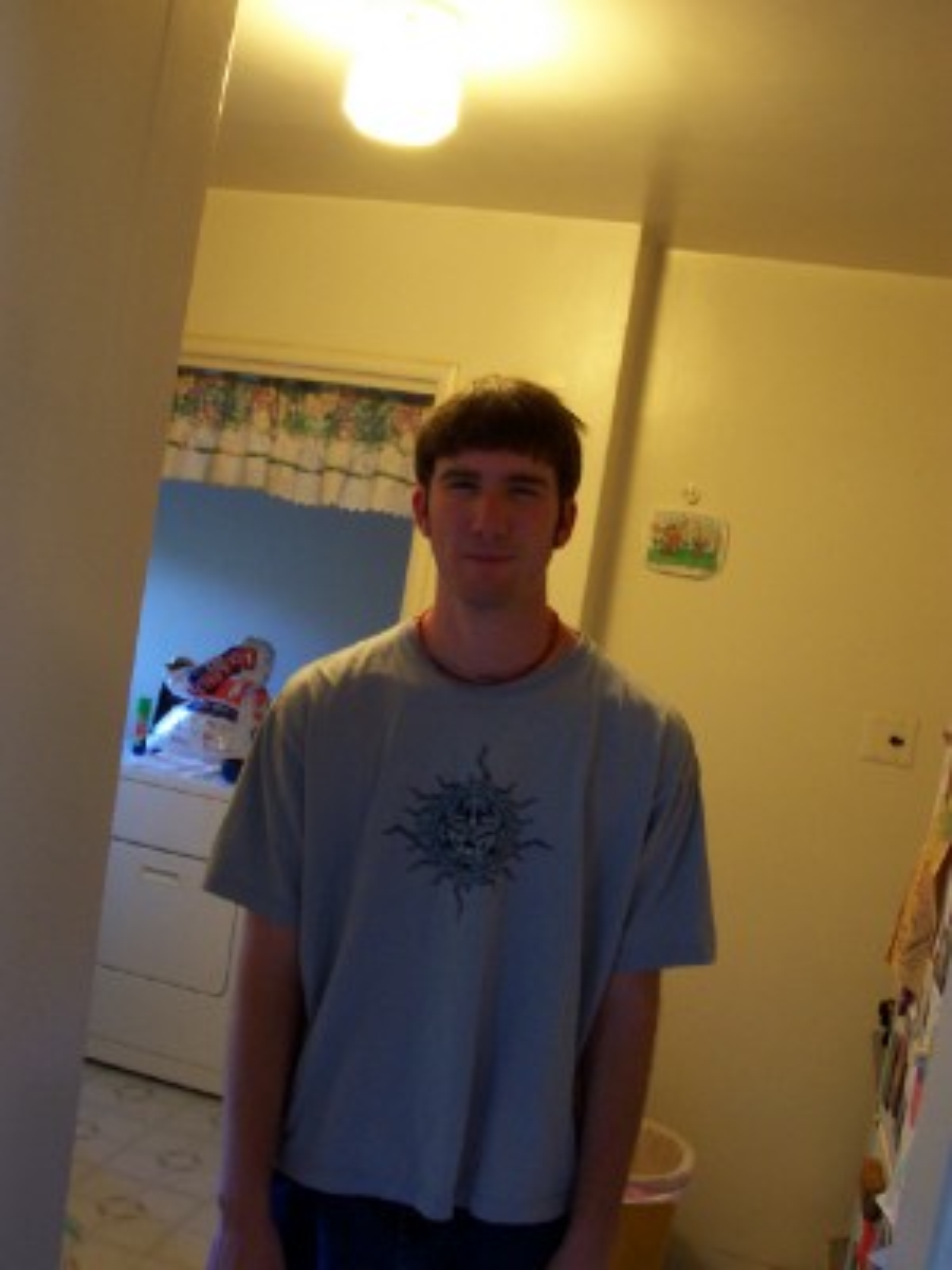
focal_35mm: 37
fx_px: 1357
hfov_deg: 38.7
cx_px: 476
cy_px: 635
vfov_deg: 50.1
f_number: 2.8
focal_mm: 5.6
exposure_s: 1/15
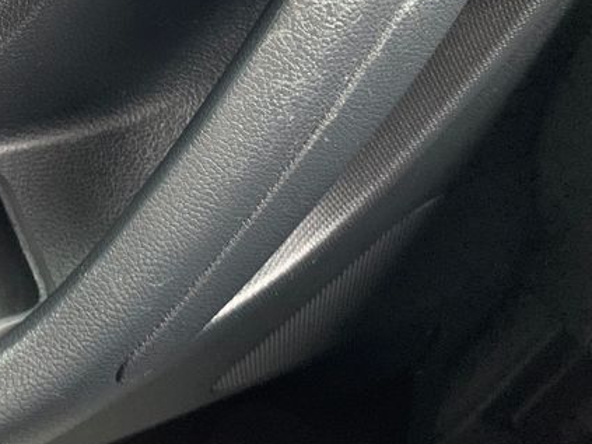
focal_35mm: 63
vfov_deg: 22.9
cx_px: 32
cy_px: 73
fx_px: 1077
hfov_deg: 29.2
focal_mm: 4.25
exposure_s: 1/30
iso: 500
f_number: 1.8
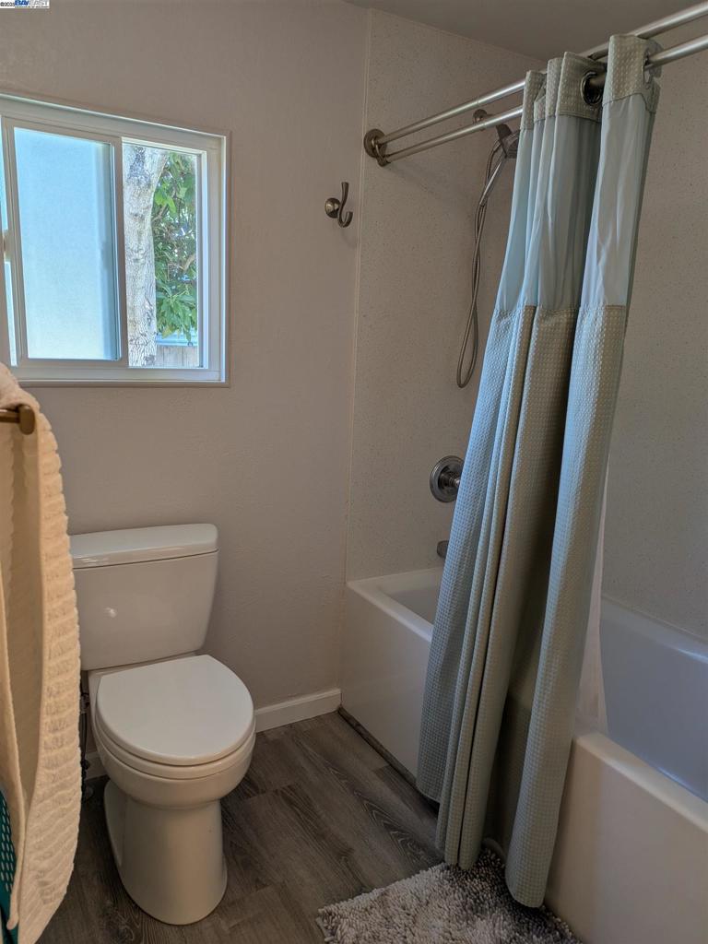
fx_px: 682
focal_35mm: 25
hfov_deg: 54.9
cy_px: 472
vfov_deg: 69.4
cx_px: 354
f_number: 1.89
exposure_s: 1/40
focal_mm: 5.43
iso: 58
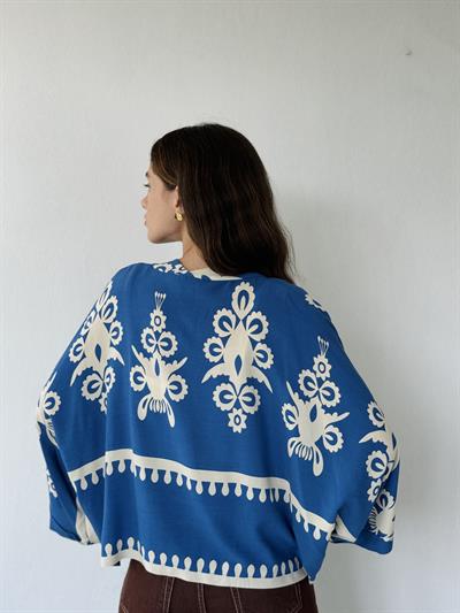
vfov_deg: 39.6
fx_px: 850
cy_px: 306
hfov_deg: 30.3
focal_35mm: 48
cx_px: 230
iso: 64
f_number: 1.78
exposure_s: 1/225
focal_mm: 6.76
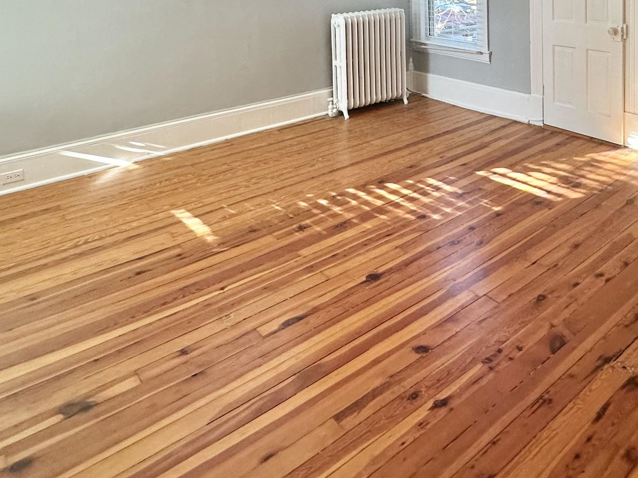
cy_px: -1
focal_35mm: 30
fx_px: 553
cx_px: 447
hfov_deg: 58.0
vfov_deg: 40.8
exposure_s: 1/120
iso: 160
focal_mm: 2.22
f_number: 2.2
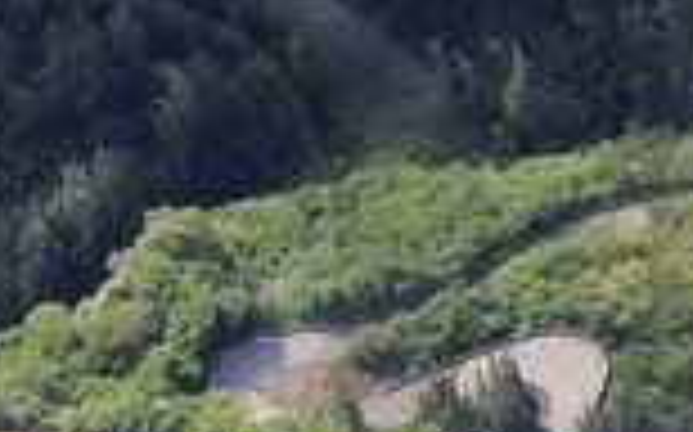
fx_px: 8776
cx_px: 562
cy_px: -4
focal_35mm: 465
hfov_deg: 4.5
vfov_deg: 2.8
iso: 800
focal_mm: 44
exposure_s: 1/1000
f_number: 5
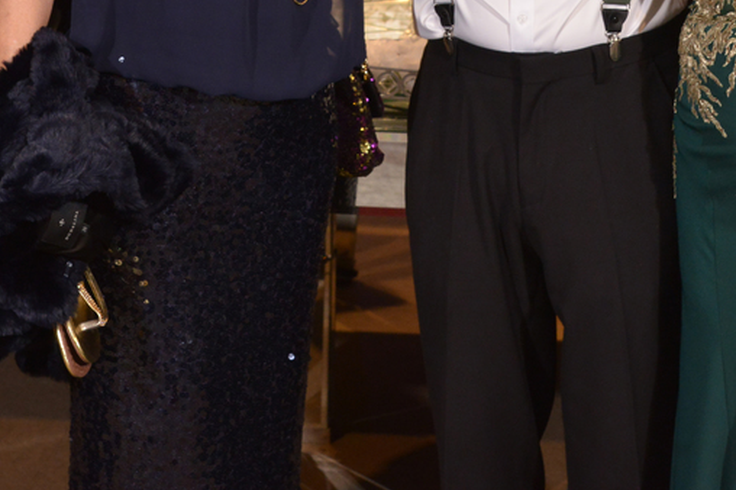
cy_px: -88
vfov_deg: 10.9
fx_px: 2513
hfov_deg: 16.7
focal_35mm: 123
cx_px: 319
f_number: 7.1
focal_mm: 52
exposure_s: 1/100
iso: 1600
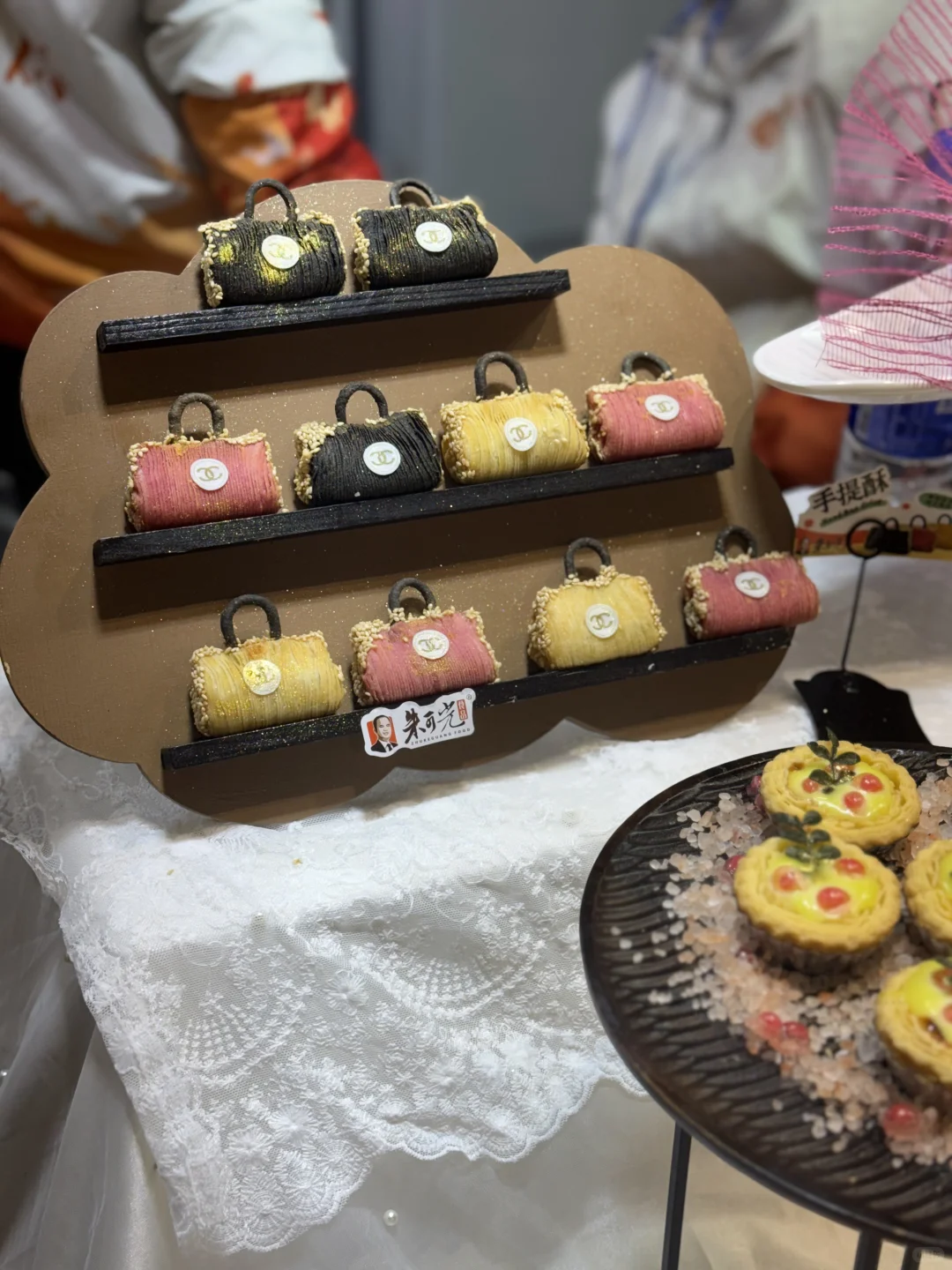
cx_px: 476
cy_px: 635
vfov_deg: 39.7
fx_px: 1760
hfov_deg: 30.3
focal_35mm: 48
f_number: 1.78
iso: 50
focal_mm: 6.76
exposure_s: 1/166
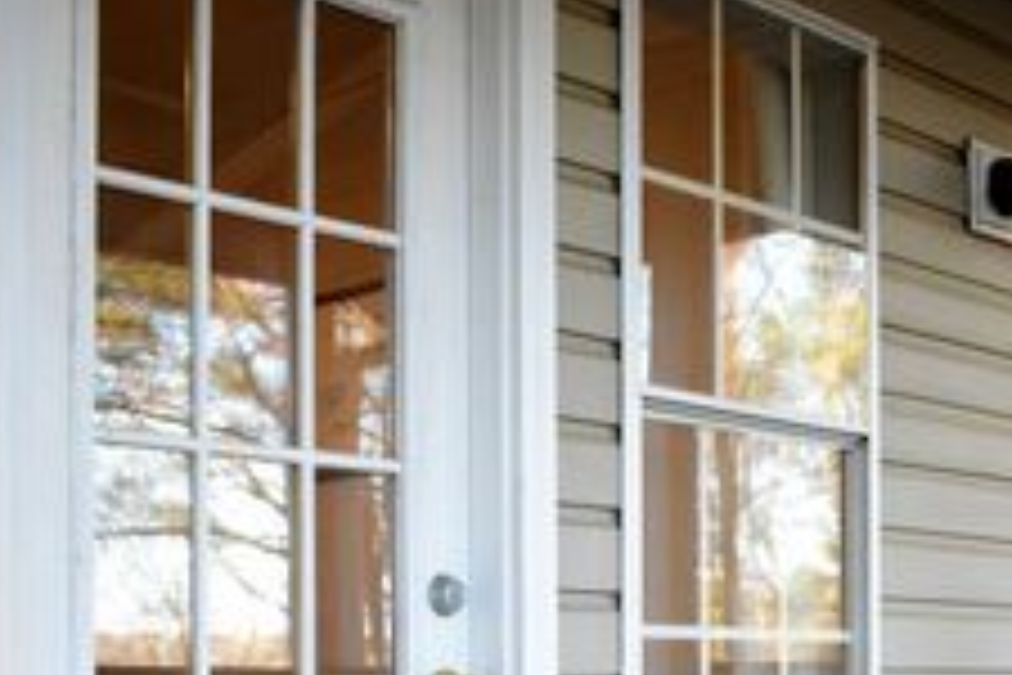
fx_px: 1687
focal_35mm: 60
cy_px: 713
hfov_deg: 33.3
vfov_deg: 21.6
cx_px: 625
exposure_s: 1/250
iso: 2000
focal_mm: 18
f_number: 3.5
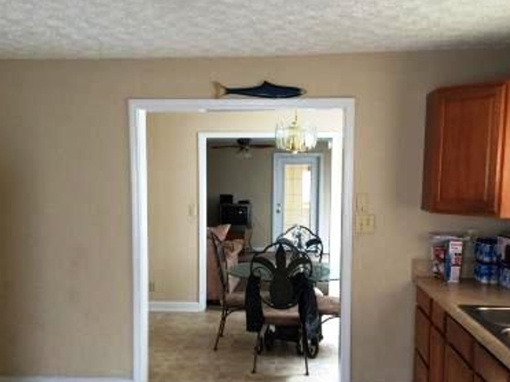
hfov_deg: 52.6
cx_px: 264
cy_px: 225
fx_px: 516
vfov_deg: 40.5
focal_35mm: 35
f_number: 2.2
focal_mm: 4.15
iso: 200
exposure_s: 1/30
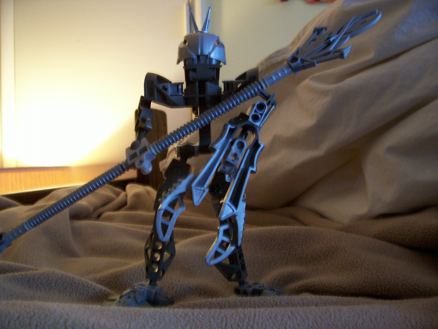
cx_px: 219
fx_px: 430
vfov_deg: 41.8
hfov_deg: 54.0
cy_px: 164
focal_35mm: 34
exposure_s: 1/8
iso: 160
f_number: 2.7
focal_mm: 5.6
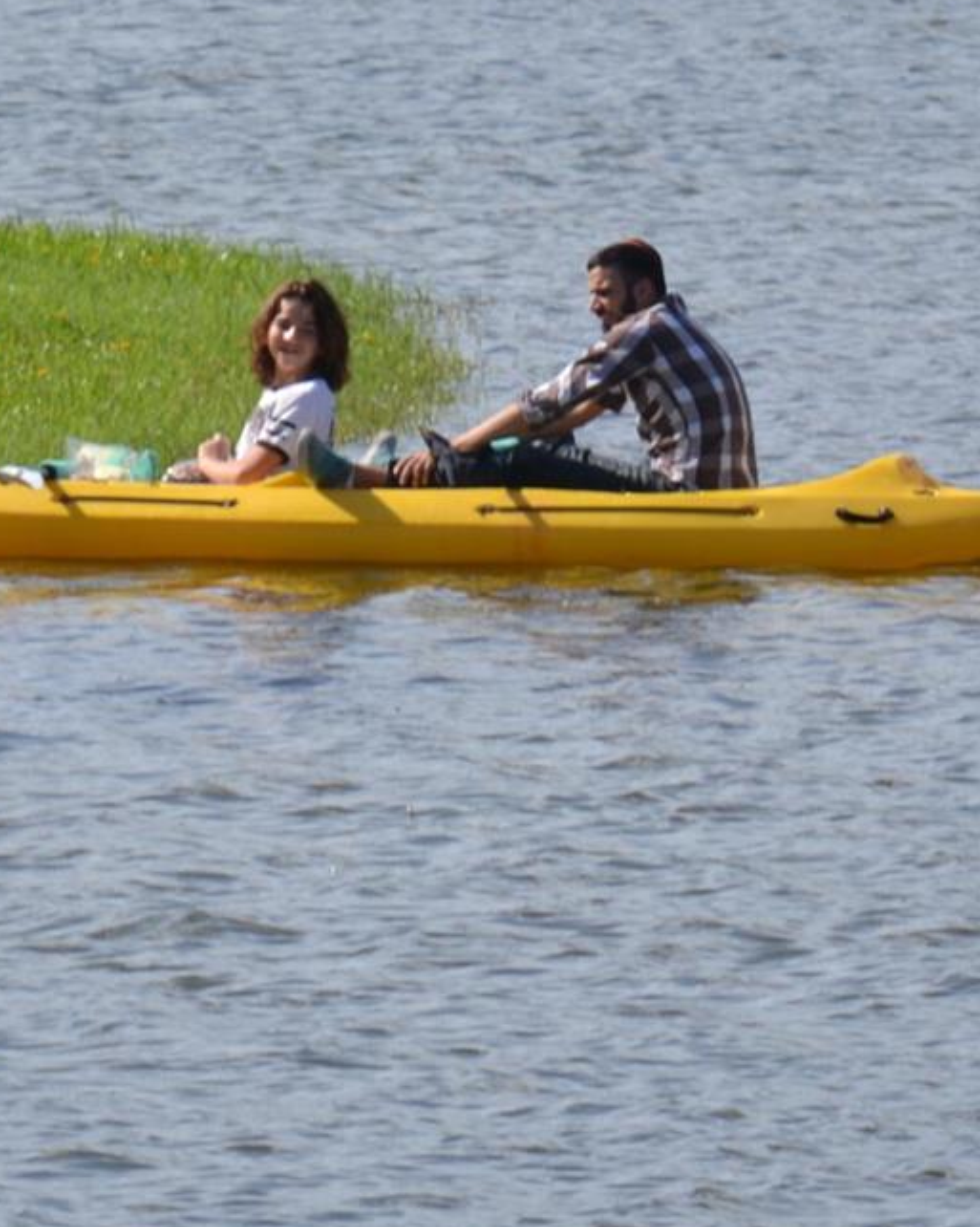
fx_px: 48907
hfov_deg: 1.1
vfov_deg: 1.4
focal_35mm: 1348
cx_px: 344
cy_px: 418
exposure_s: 1/400
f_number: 5.6
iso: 100
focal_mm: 300
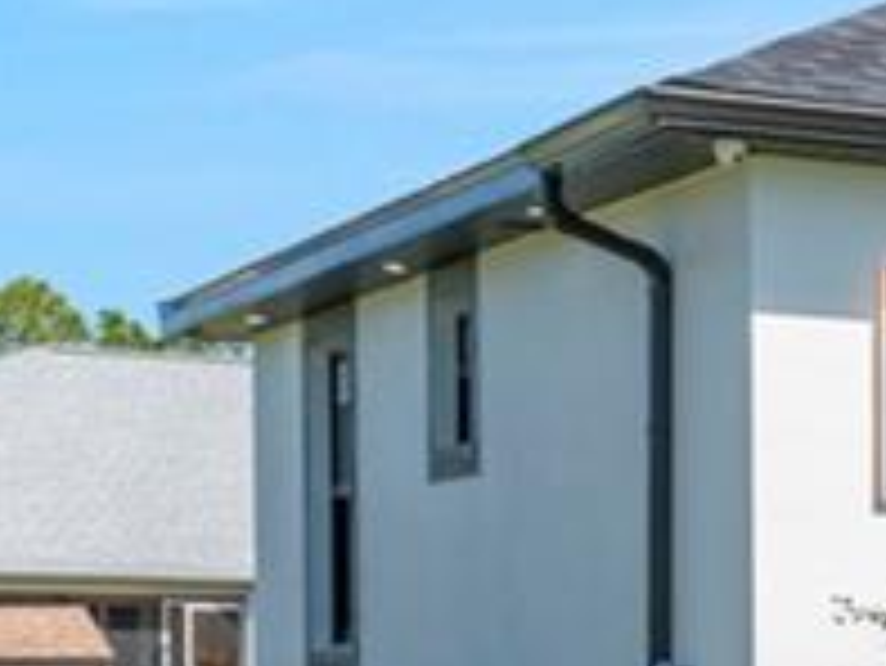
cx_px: 2217
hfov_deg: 10.9
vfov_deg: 9.9
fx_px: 3842
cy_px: 508
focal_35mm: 150
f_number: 8
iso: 100
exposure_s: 1/320
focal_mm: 20
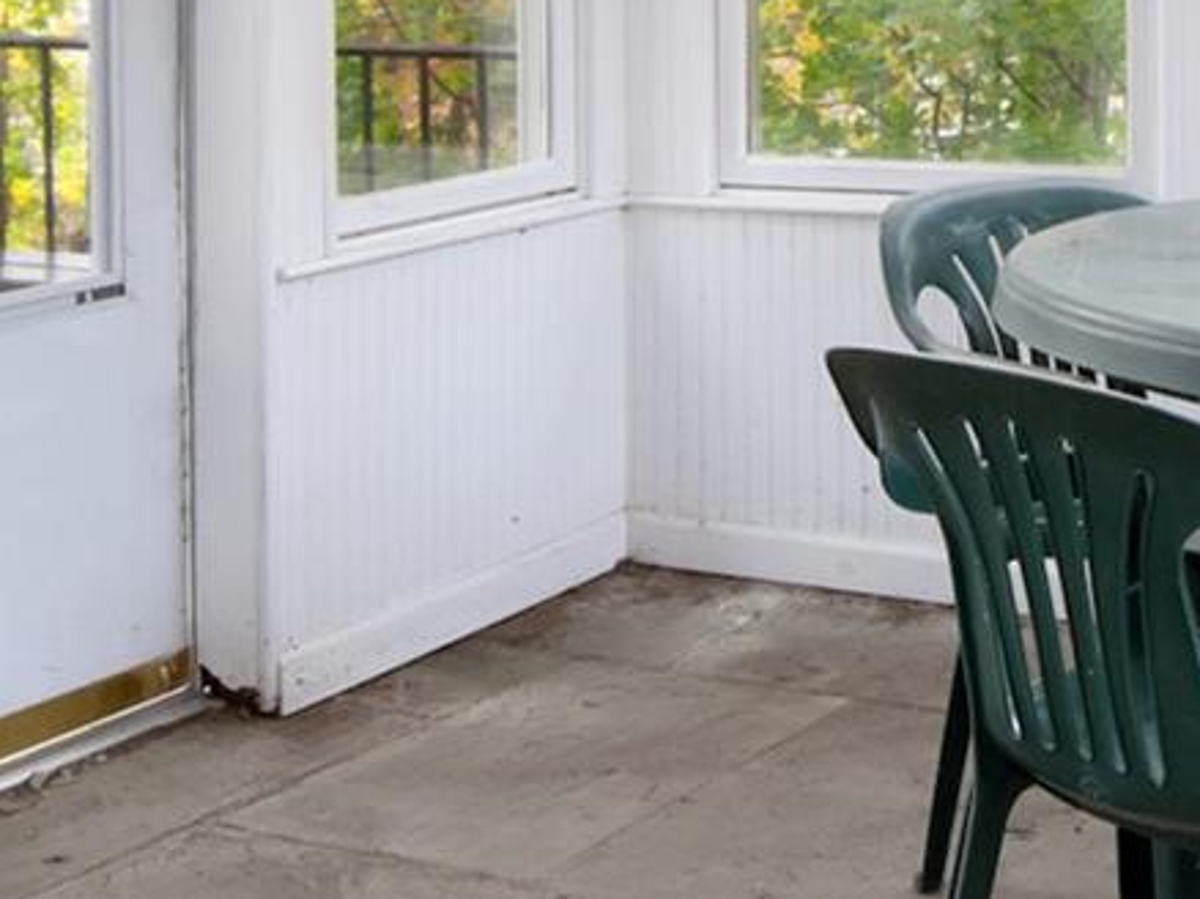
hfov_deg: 25.5
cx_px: 1049
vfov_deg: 19.1
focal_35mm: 74
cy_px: -42
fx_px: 2573
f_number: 11
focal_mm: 11
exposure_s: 1/30
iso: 640
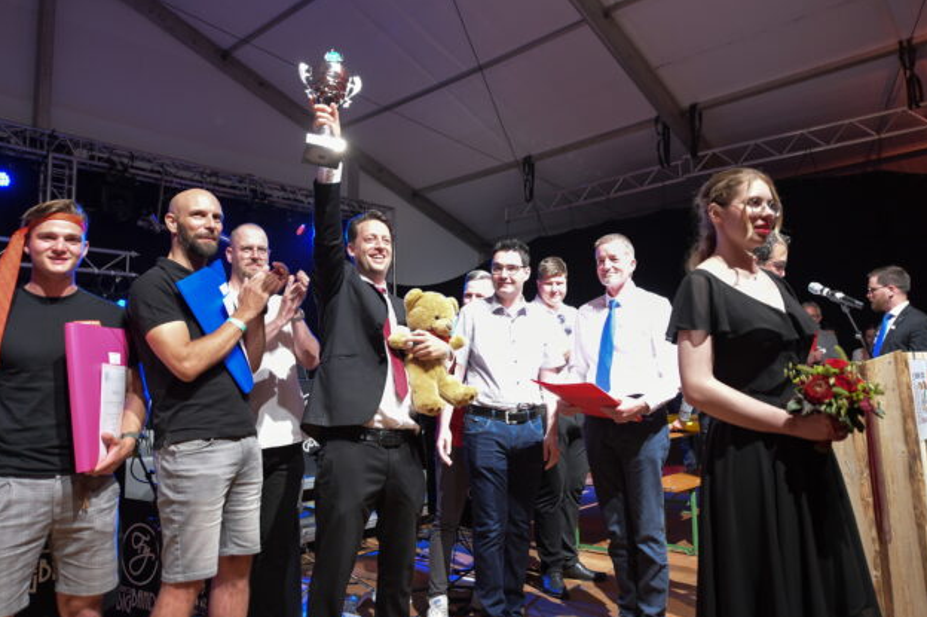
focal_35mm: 25
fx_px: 643
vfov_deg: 51.2
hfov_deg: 71.5
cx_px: 453
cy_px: 318
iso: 3200
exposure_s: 1/100
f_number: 2.8
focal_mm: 24
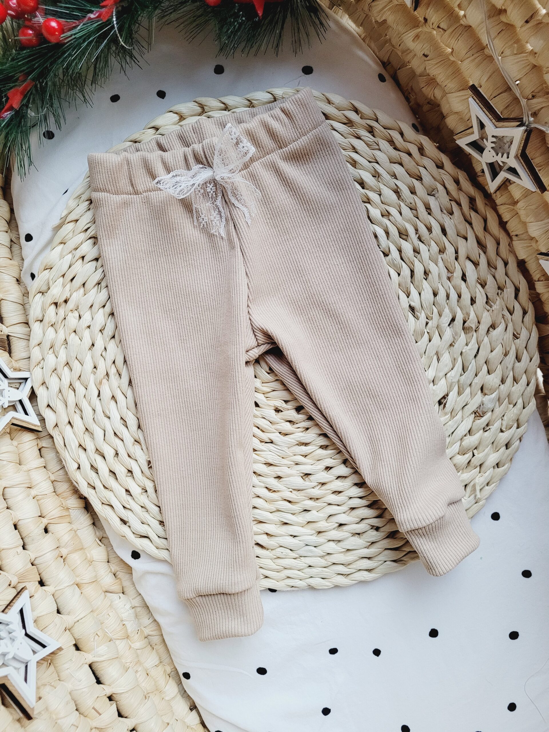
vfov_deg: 67.3
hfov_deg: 53.1
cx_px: 274
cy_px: 366
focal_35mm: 26
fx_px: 550
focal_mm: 5.4
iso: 250
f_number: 1.8
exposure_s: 1/100
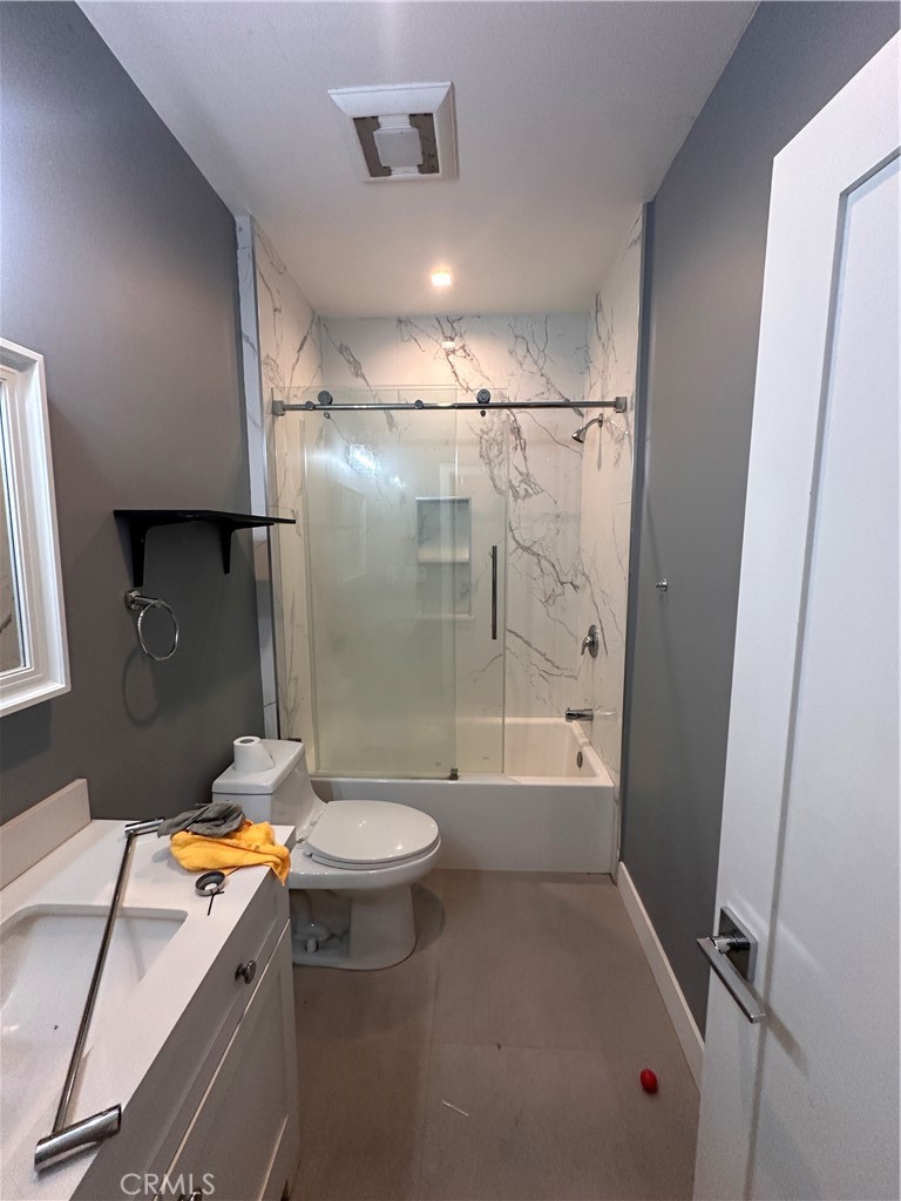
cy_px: 600
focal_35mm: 14
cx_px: 450
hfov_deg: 85.7
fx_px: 486
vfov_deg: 102.1
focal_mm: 2.22
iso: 250
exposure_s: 1/120
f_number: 2.2
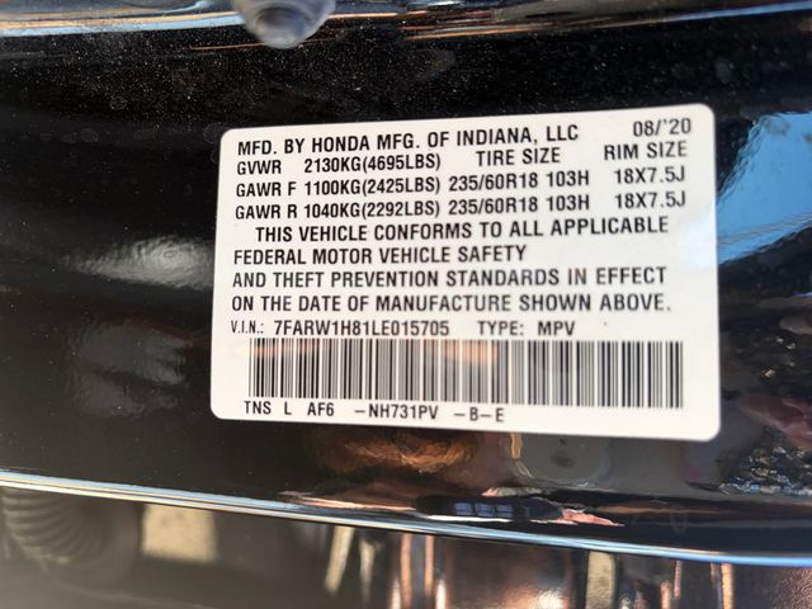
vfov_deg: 53.1
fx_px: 610
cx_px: 406
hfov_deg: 67.3
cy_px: 304
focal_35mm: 26
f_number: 1.6
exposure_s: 1/149
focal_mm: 5.96
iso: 32
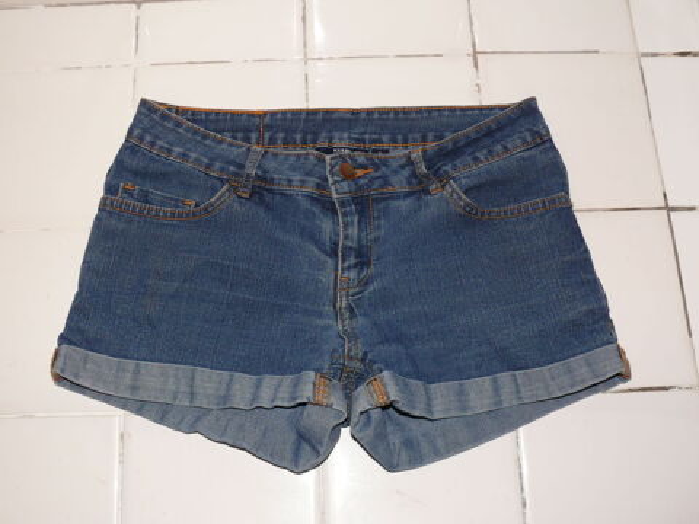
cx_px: 350
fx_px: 808
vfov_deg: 36.0
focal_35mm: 40
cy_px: 262
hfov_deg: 46.8
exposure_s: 1/30
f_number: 2.8
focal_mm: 8.3
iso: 100
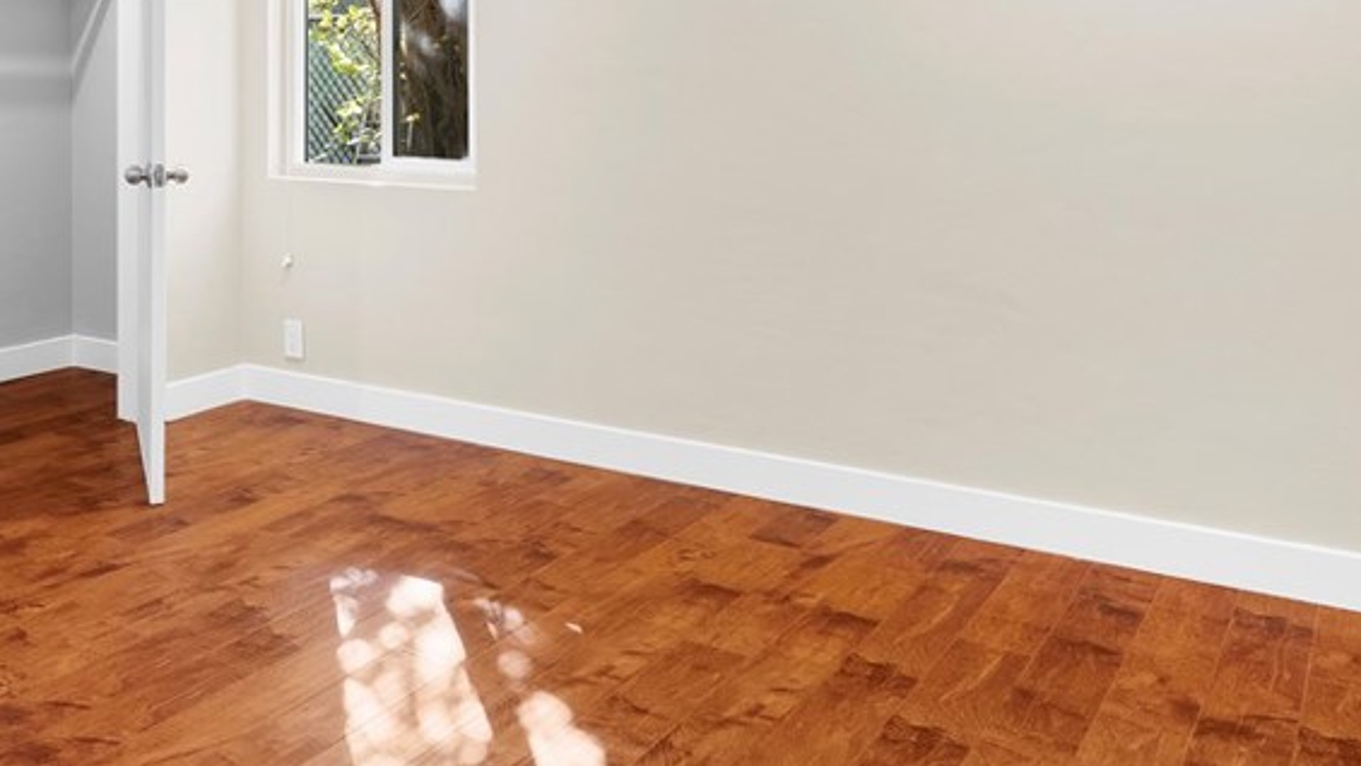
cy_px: 73
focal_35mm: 38
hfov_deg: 51.7
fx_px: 1372
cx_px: 443
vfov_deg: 29.9
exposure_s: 1/10
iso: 320
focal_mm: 20
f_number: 9.5
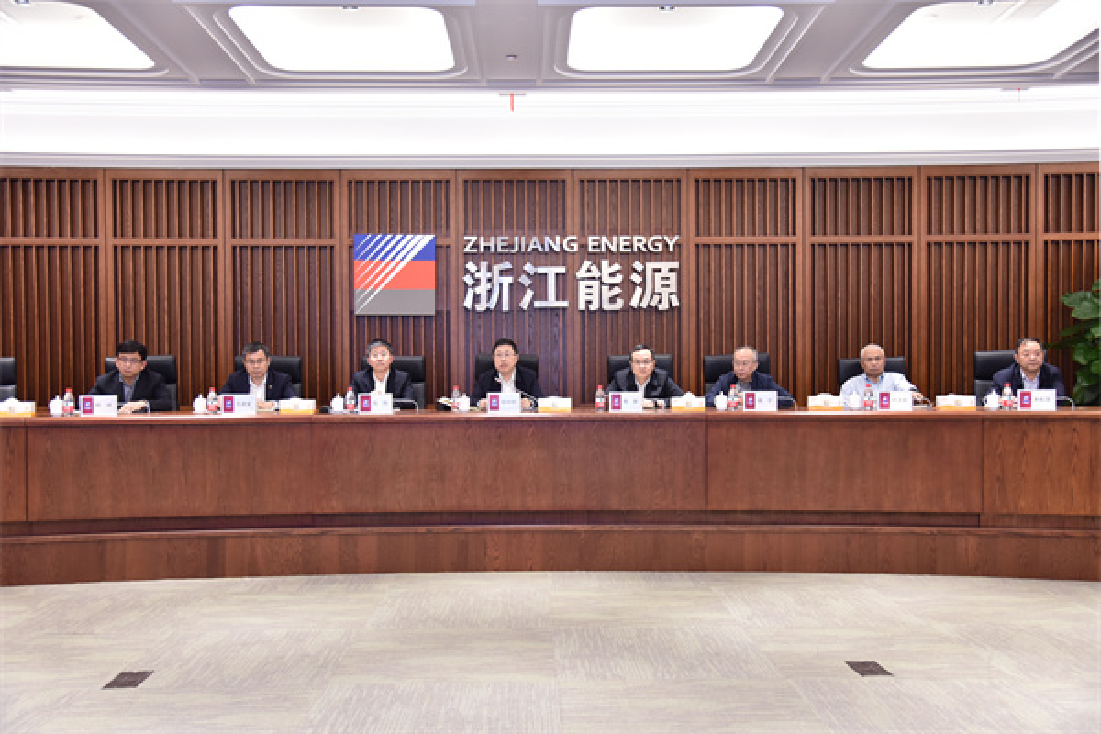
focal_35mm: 35
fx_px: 1070
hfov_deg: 54.4
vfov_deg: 37.9
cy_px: 367
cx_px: 550
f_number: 4
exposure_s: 1/100
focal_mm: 35
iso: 1000
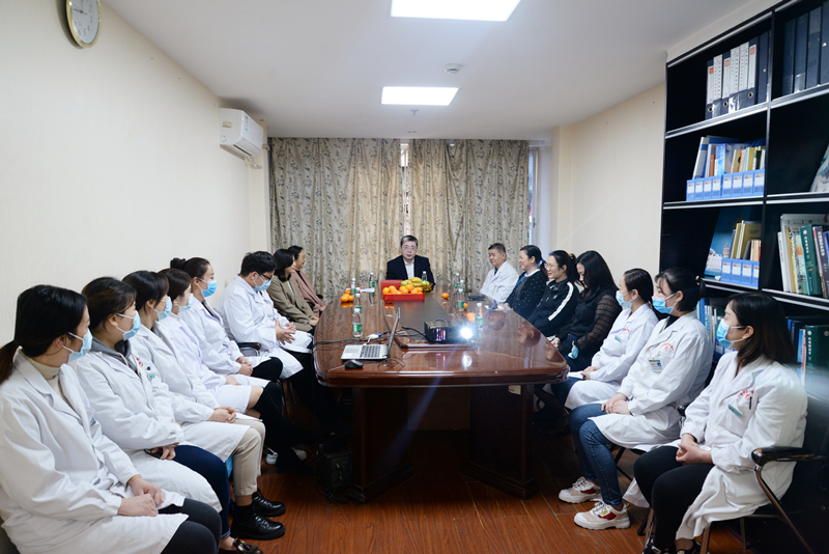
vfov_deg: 53.2
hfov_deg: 73.7
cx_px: 414
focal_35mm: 24
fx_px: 553
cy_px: 277
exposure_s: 1/25
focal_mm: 24
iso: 1250
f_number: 6.3
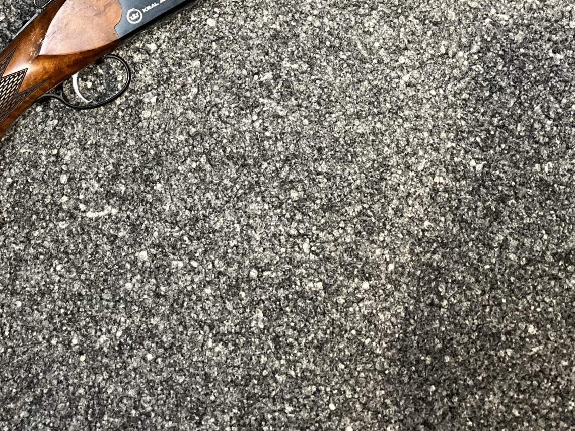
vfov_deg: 21.5
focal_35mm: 65
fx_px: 1080
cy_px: -38
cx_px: 140
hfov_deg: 29.3
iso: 64
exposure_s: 1/71
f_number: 1.8
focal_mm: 3
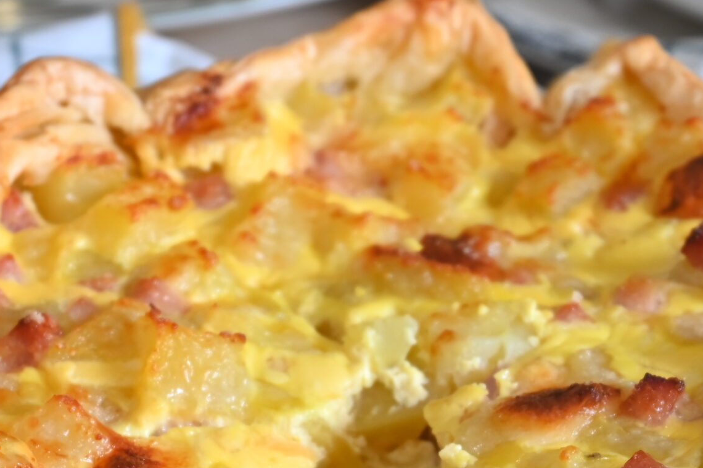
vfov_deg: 8.8
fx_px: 3025
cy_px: 416
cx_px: 387
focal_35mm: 155
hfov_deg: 13.3
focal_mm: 46
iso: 200
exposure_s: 1/10
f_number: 6.3
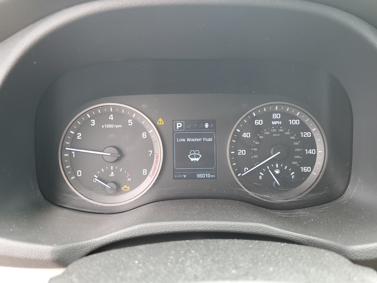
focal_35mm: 26
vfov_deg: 53.1
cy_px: 142
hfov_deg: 67.3
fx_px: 283
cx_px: 188
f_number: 1.5
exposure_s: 1/60.2
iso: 63
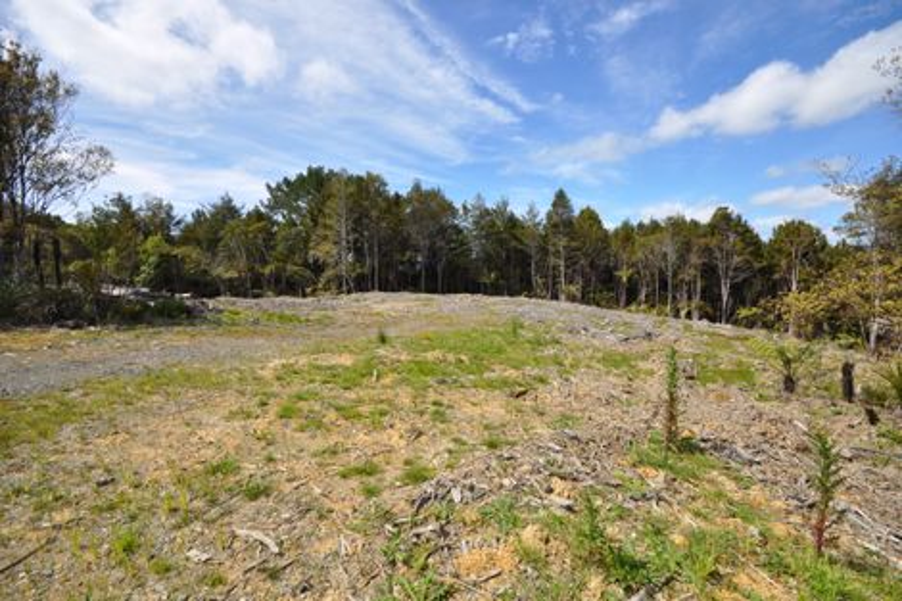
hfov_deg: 100.4
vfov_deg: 77.3
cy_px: 300
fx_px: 376
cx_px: 451
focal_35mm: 15
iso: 200
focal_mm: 10
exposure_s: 1/320
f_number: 9
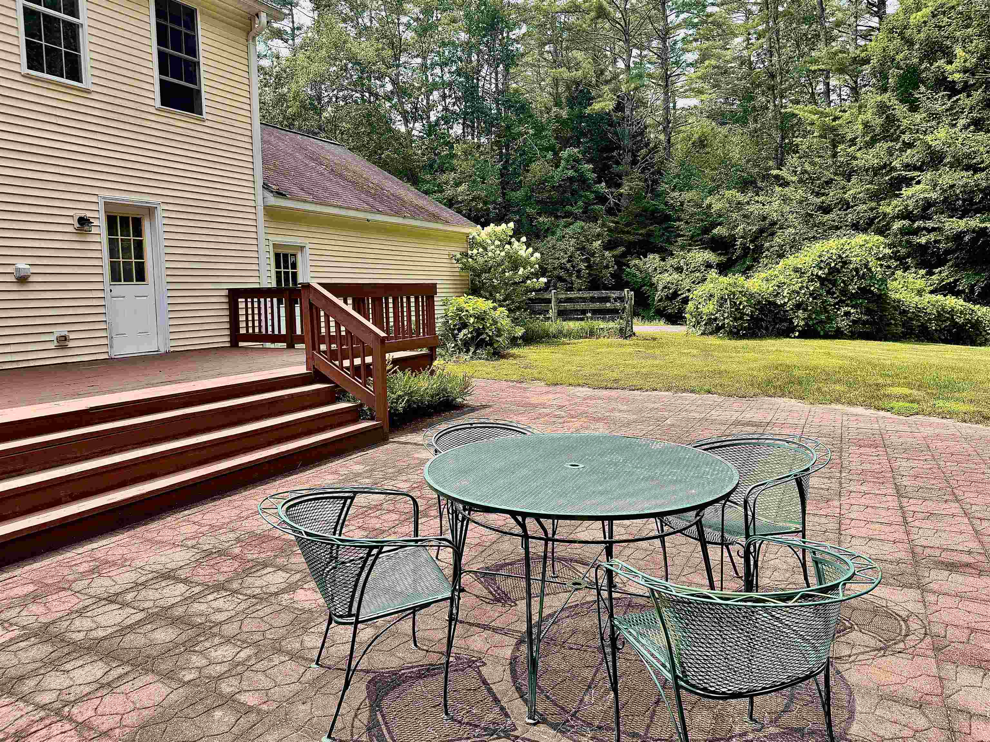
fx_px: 686
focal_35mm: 24
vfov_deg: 56.8
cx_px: 495
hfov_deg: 71.6
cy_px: 371
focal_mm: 6.76
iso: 80
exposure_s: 1/1869
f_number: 1.78
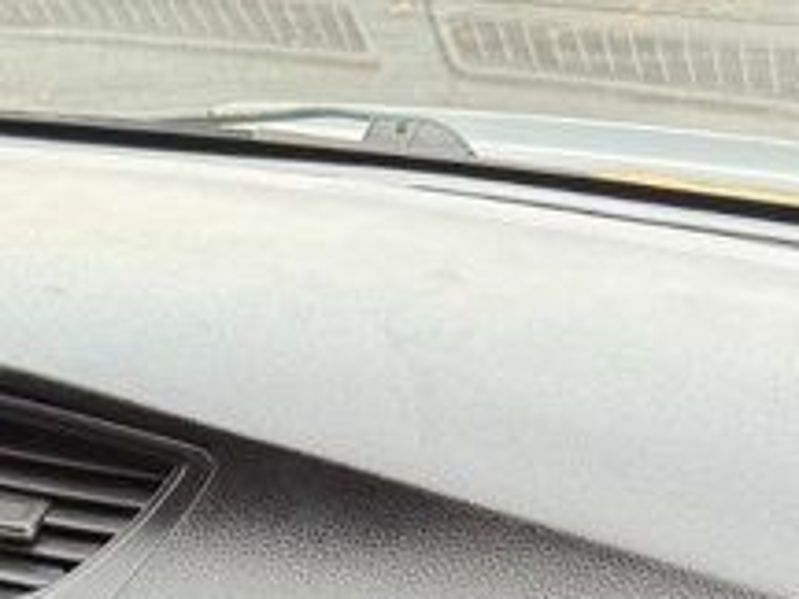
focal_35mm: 114
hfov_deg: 16.5
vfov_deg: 11.6
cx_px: -178
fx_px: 2631
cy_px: 1235
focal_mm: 6.76
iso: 125
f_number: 1.78
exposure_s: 1/170
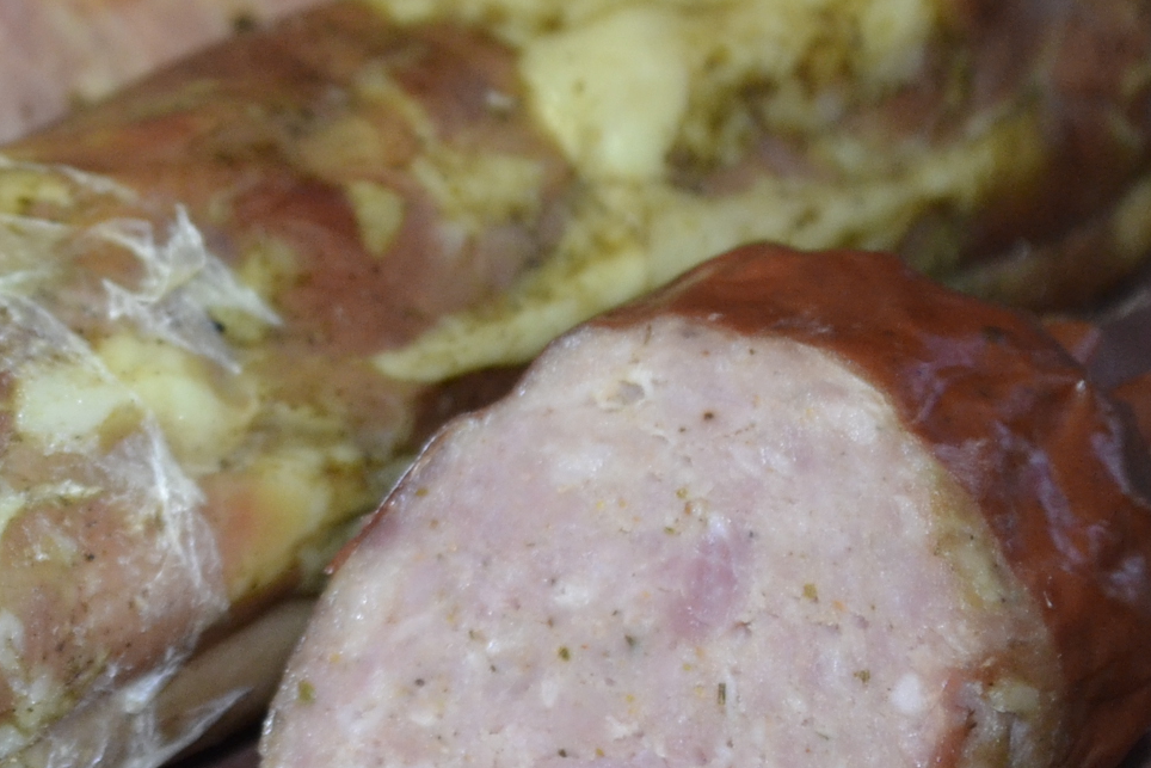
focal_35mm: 197
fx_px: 6305
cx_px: -193
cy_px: 333
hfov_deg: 10.3
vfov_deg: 7.0
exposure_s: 1/60
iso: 1250
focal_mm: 55
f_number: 5.6
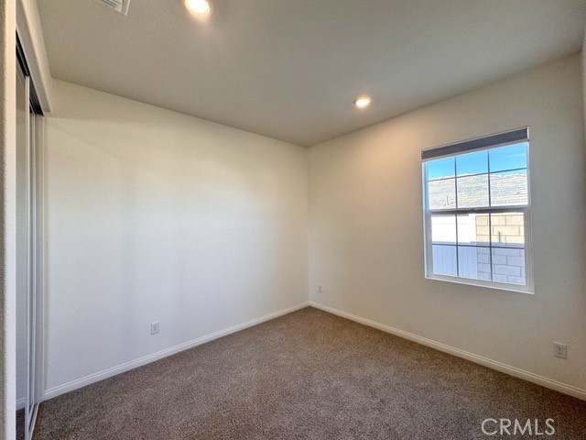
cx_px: 293
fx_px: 237
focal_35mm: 14
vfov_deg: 85.7
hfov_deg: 102.1
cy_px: 220
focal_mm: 2.22
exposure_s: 1/120
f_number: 2.2
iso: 125
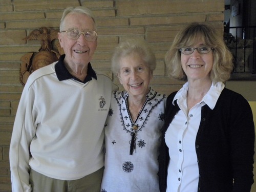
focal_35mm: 46
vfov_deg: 31.5
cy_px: 96
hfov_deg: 41.2
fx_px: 340
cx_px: 128
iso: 400
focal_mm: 8.2
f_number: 3.2
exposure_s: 1/47
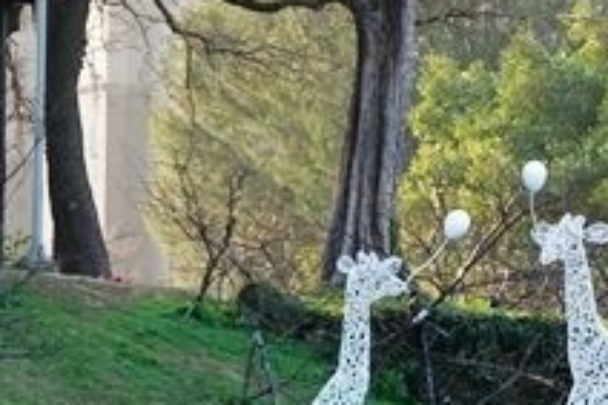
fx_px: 3932
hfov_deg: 8.7
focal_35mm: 233
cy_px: 536
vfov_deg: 5.8
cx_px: 814
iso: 125
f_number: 4
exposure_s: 1/80
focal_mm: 27.98
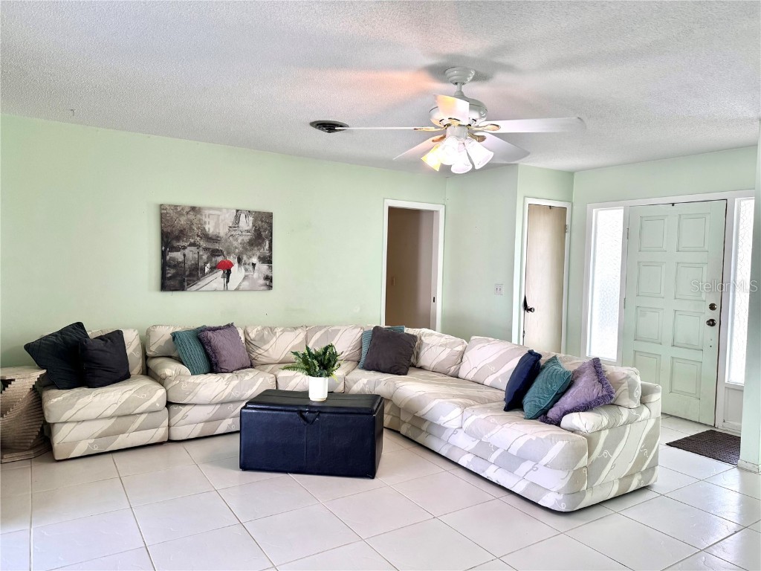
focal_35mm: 24
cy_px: 286
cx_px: 380
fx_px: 528
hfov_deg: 71.6
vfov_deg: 56.8
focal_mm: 6.76
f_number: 1.78
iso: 80
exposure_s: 1/172
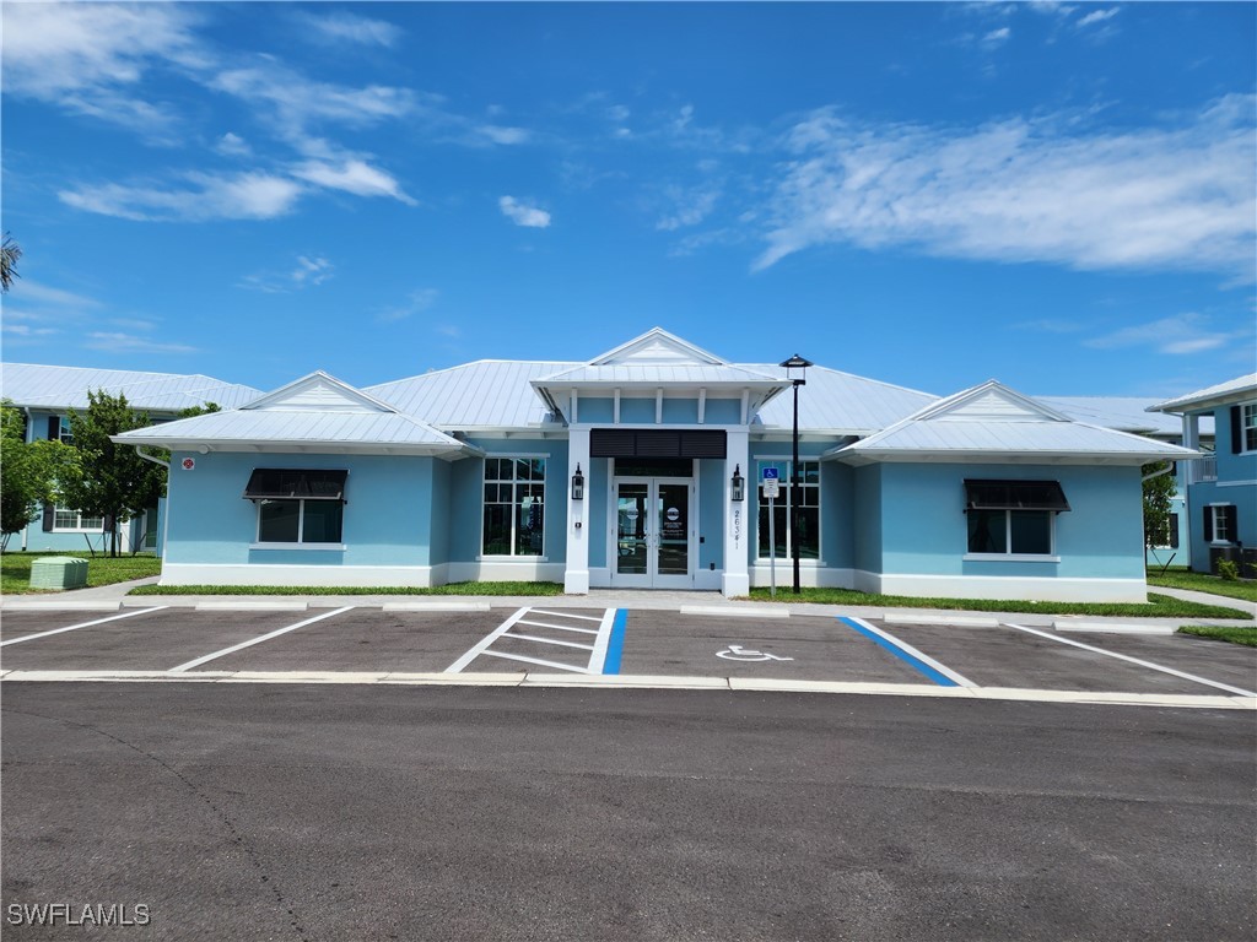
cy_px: 471
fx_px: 835
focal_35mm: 23
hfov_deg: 73.9
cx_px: 628
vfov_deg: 58.9
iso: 12
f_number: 1.8
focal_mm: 6.4
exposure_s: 1/1126
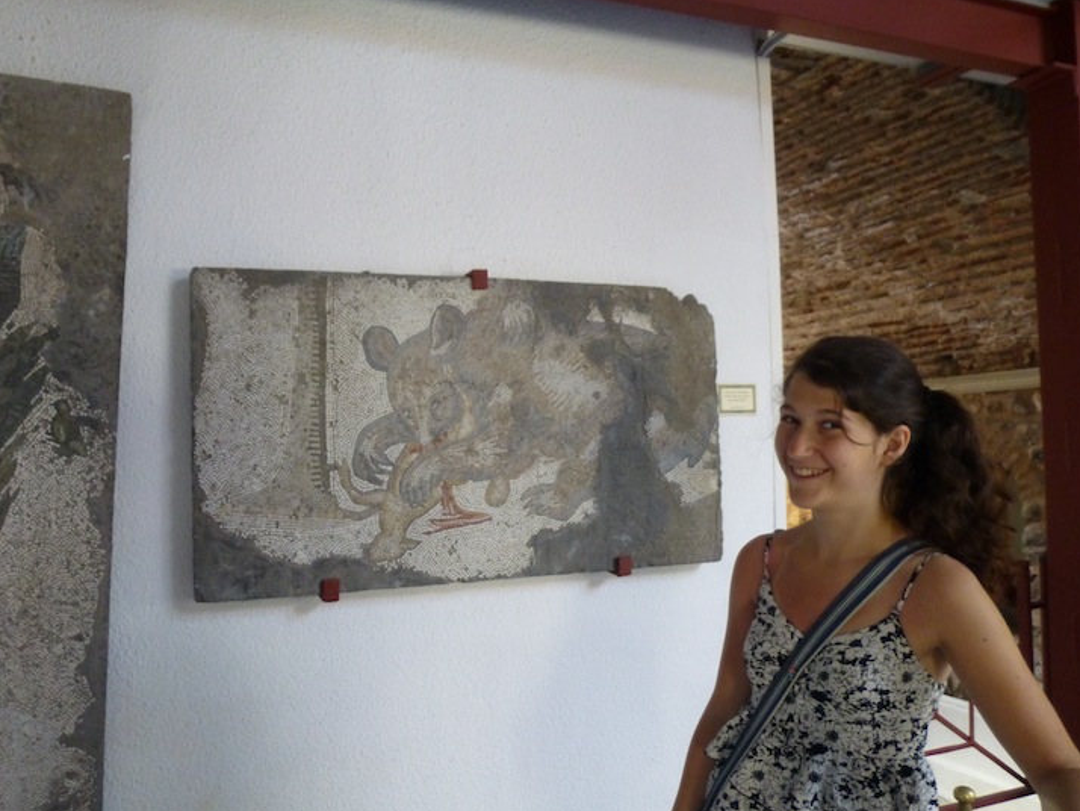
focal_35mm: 28
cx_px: 496
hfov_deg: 63.3
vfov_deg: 49.8
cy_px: 425
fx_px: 874
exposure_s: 1/30
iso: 400
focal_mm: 4.5
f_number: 3.1
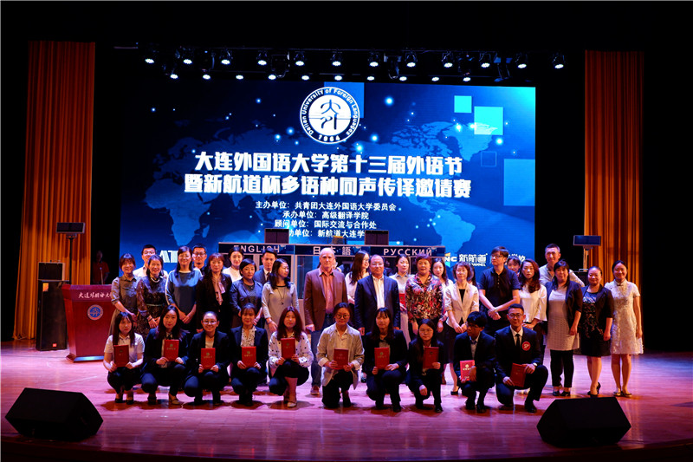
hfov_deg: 53.1
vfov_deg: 36.9
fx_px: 693
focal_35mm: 36
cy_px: 231
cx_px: 346
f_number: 4.4
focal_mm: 24.9
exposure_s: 1/52
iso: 1000
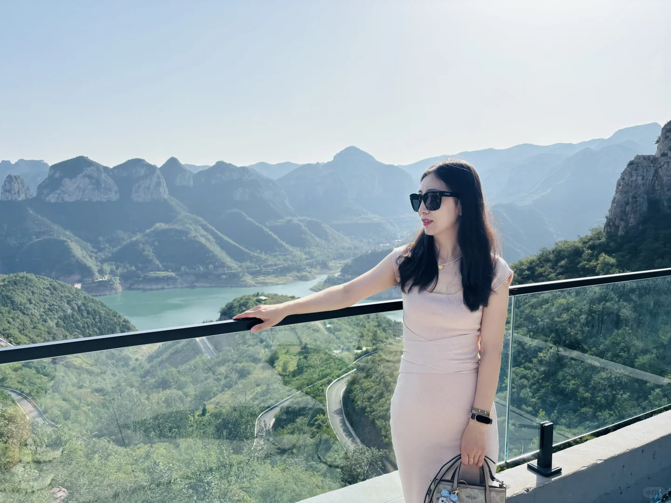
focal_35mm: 26
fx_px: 504
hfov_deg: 67.3
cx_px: 336
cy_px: 252
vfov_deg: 53.1
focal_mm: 5.96
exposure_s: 1/4854
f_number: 1.6
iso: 50
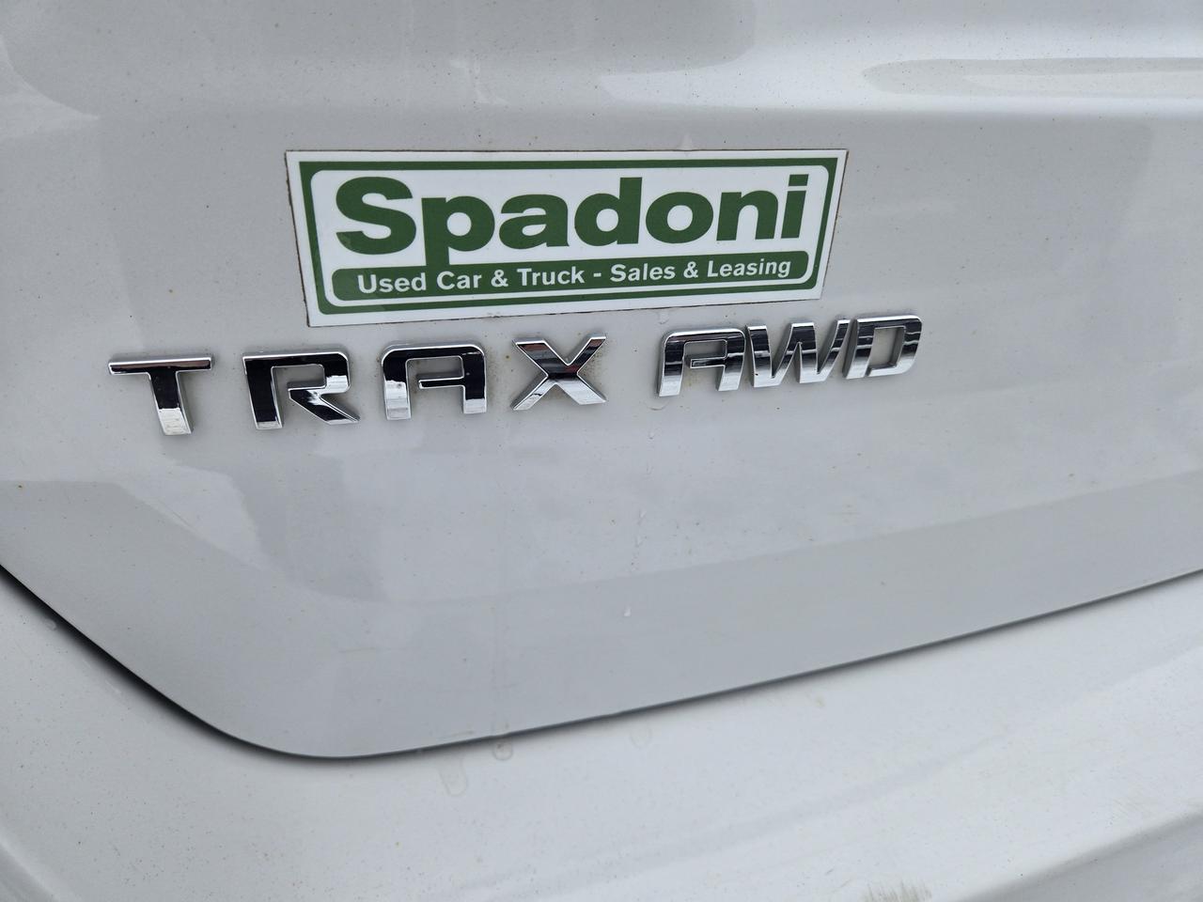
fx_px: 799
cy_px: 451
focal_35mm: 23
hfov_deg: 73.9
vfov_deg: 58.9
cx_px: 602
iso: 25
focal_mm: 5.4
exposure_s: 1/1027
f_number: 1.8
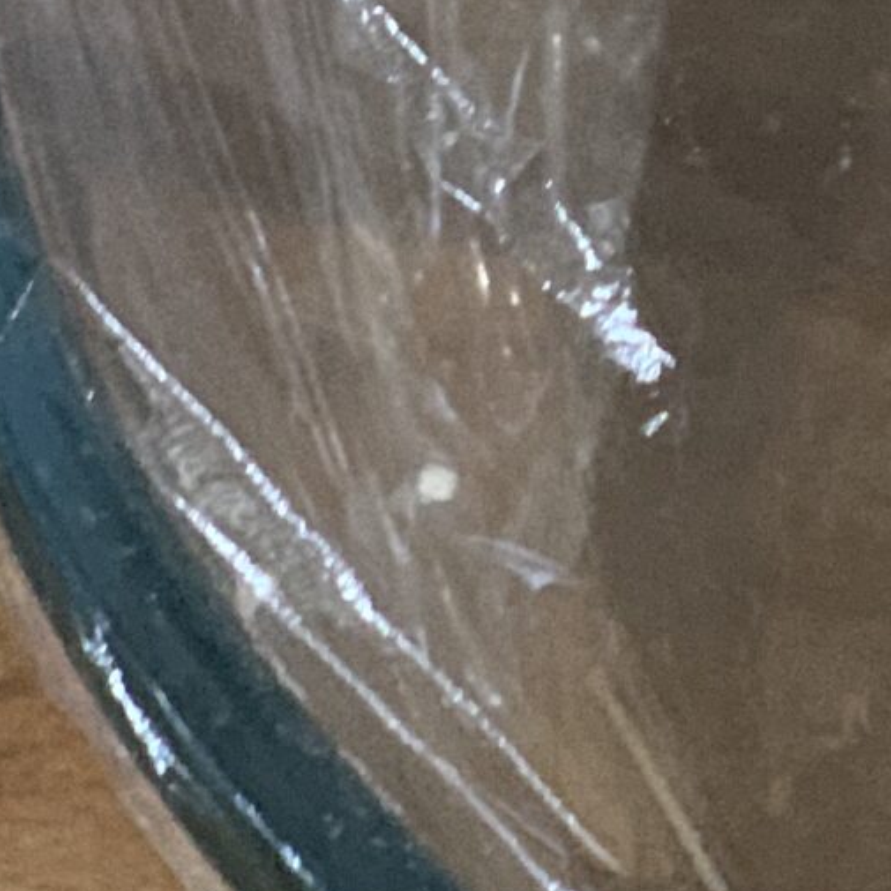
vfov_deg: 7.5
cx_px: 2250
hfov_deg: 7.0
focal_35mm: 233
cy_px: -157
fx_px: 6785
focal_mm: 6
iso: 200
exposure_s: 1/50
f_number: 2.4
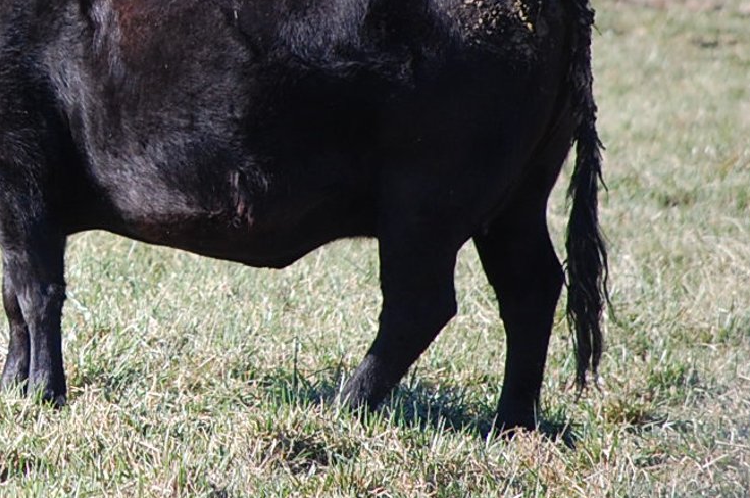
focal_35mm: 575
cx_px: -62
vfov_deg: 2.4
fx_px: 11967
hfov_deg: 3.6
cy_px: 69
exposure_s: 1/500
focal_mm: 165
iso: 400
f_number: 5.3
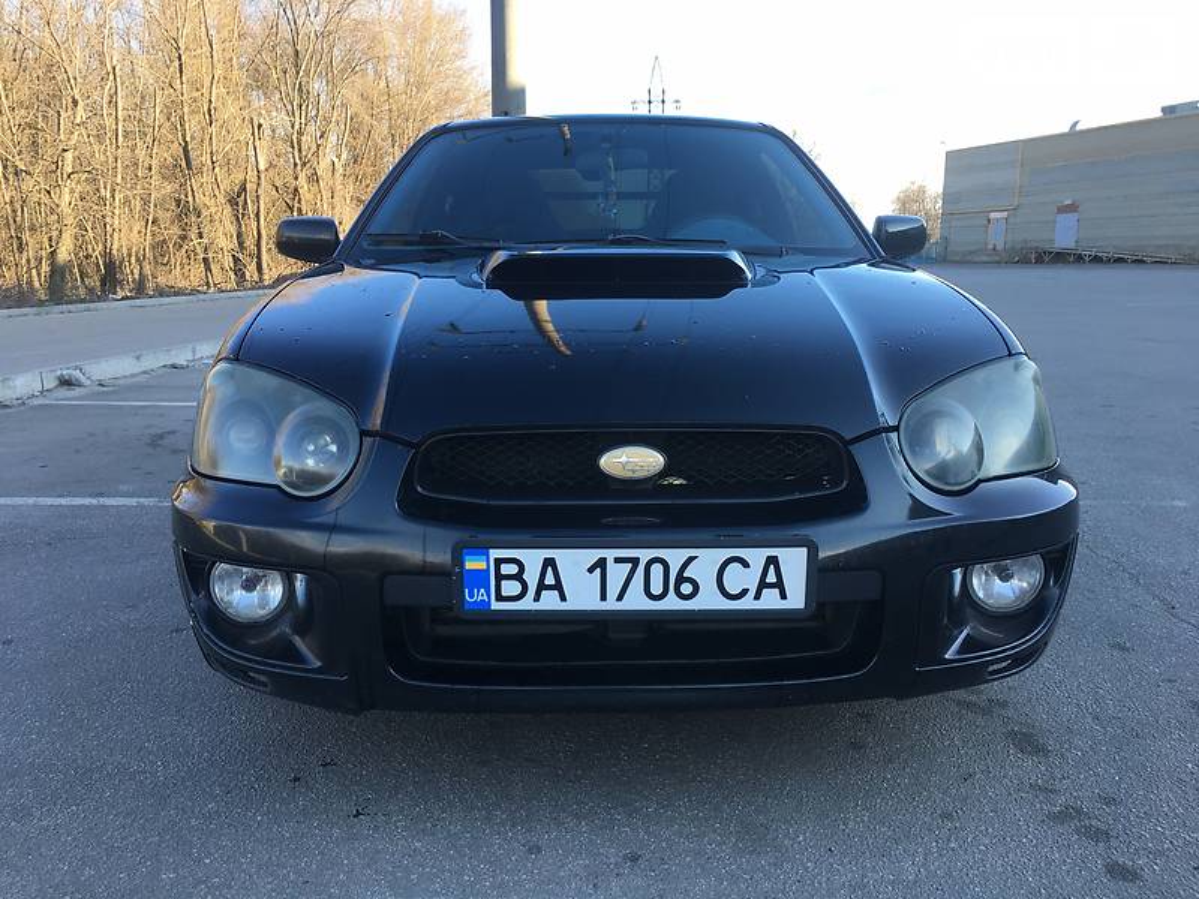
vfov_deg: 48.2
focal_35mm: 29
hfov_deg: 61.7
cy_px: 450
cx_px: 600
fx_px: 1004
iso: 25
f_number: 2.2
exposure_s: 1/158
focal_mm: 4.2
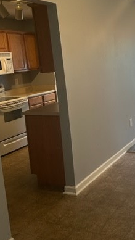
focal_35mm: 43
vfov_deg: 46.9
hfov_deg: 26.8
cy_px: 90
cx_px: 121
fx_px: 273
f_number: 1.78
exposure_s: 1/60
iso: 200
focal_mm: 6.86
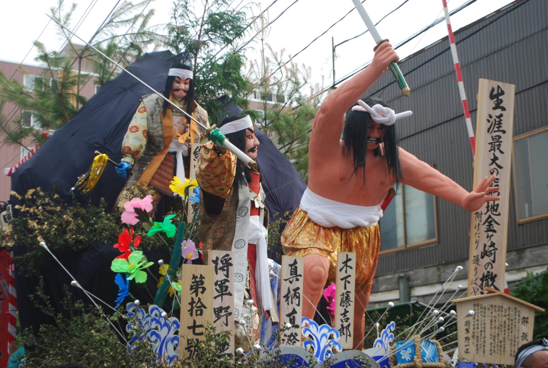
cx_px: 274
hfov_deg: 33.3
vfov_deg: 22.7
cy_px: 184
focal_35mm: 60
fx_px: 915
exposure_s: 1/125
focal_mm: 40
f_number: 5.6
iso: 110
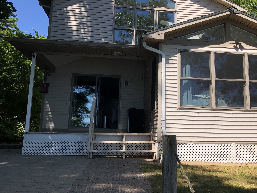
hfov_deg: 52.3
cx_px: 153
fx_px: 260
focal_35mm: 35
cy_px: 89
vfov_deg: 40.7
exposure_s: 1/1130
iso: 20
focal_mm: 3.99
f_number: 1.8
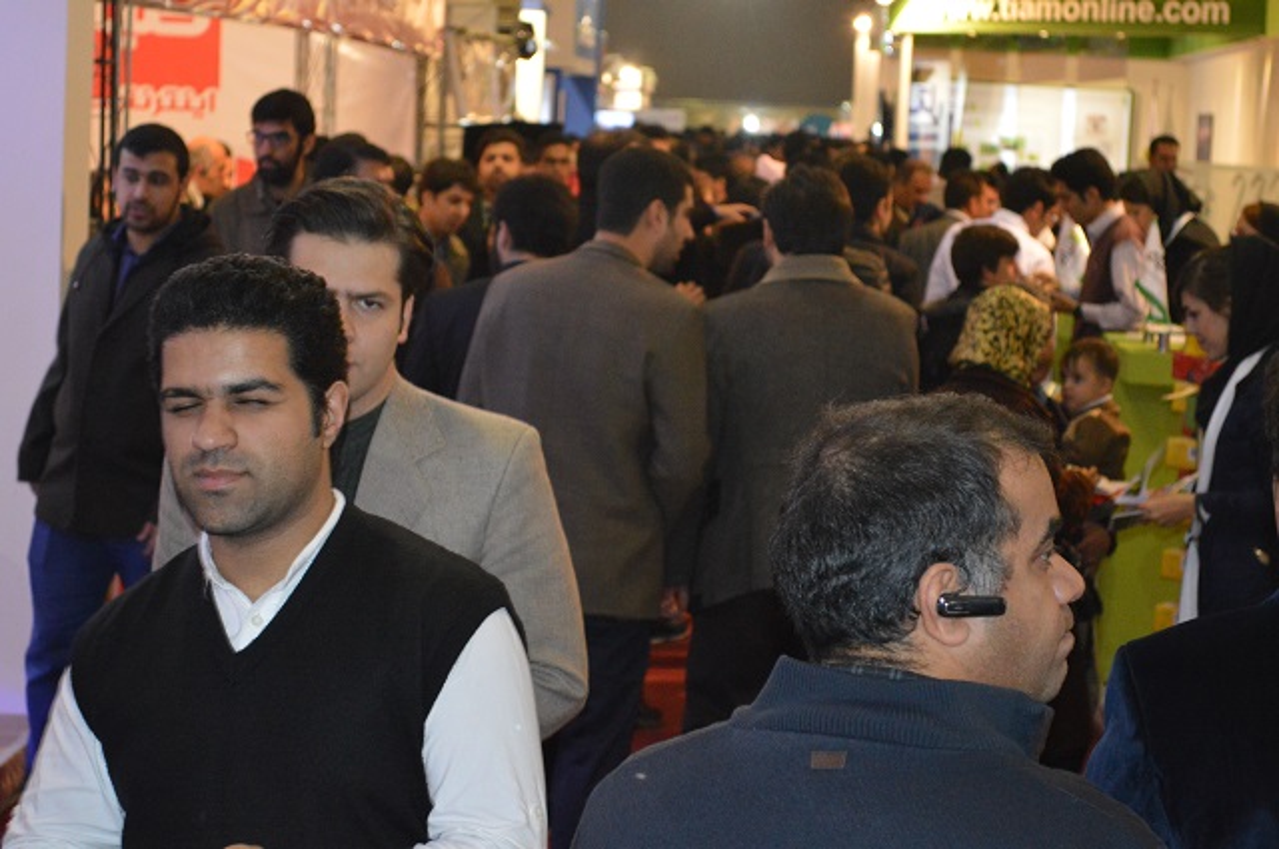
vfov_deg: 16.5
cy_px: 424
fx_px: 2927
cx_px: 640
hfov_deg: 24.6
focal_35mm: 82
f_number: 5.6
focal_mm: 55
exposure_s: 1/60
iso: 3200
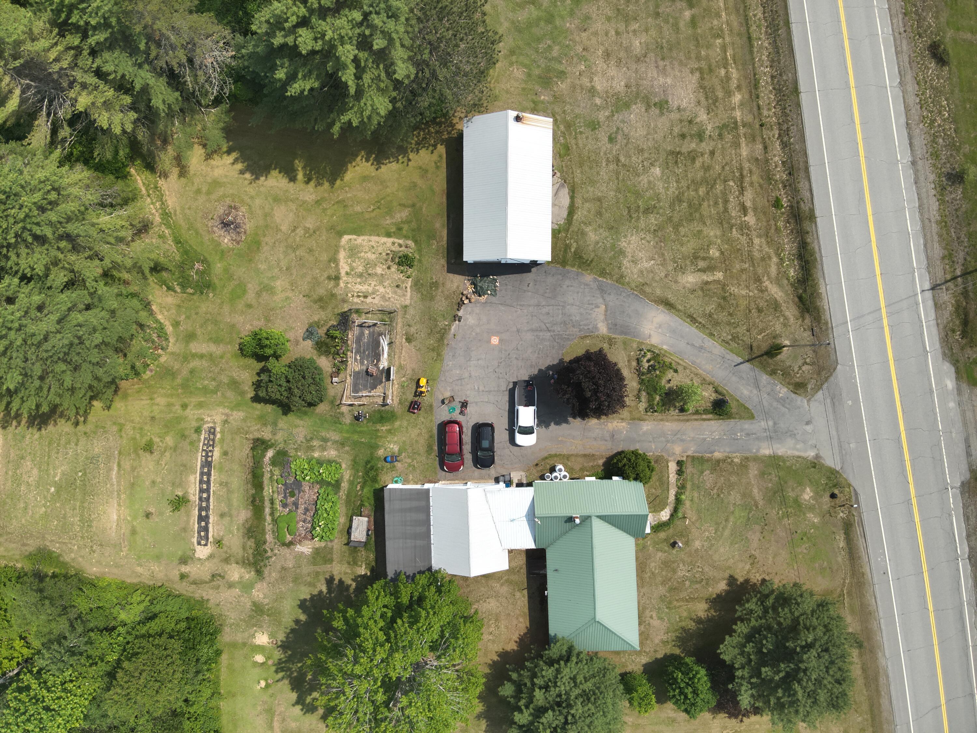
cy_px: 366
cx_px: 488
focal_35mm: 24
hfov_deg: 71.6
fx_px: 677
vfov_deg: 56.8
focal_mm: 4.4
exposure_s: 1/1000
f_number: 2.8
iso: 100
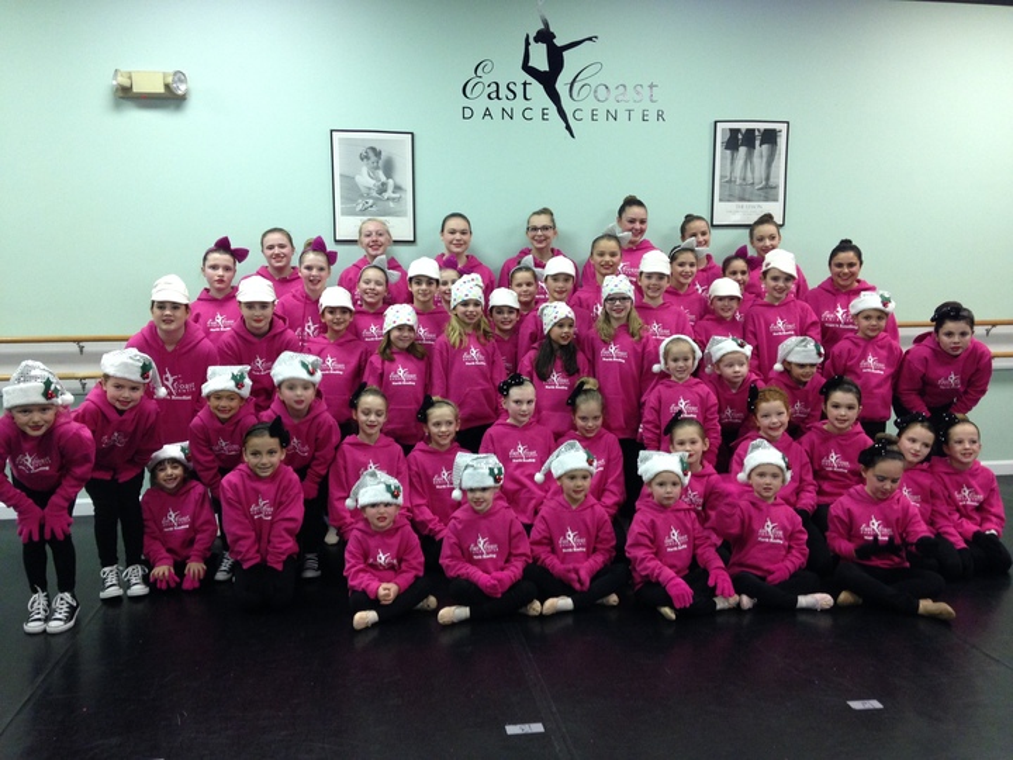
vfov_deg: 42.9
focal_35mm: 33
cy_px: 380
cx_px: 506
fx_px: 966
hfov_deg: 55.4
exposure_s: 1/20
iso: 160
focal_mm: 4.12
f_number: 2.4
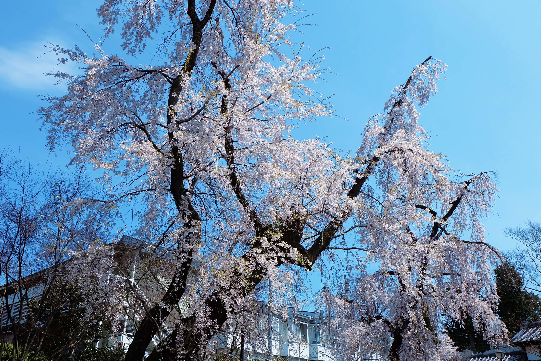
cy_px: 180
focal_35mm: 29
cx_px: 270
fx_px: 436
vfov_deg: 45.0
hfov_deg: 63.7
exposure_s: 1/420
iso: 200
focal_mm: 19.2
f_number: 9
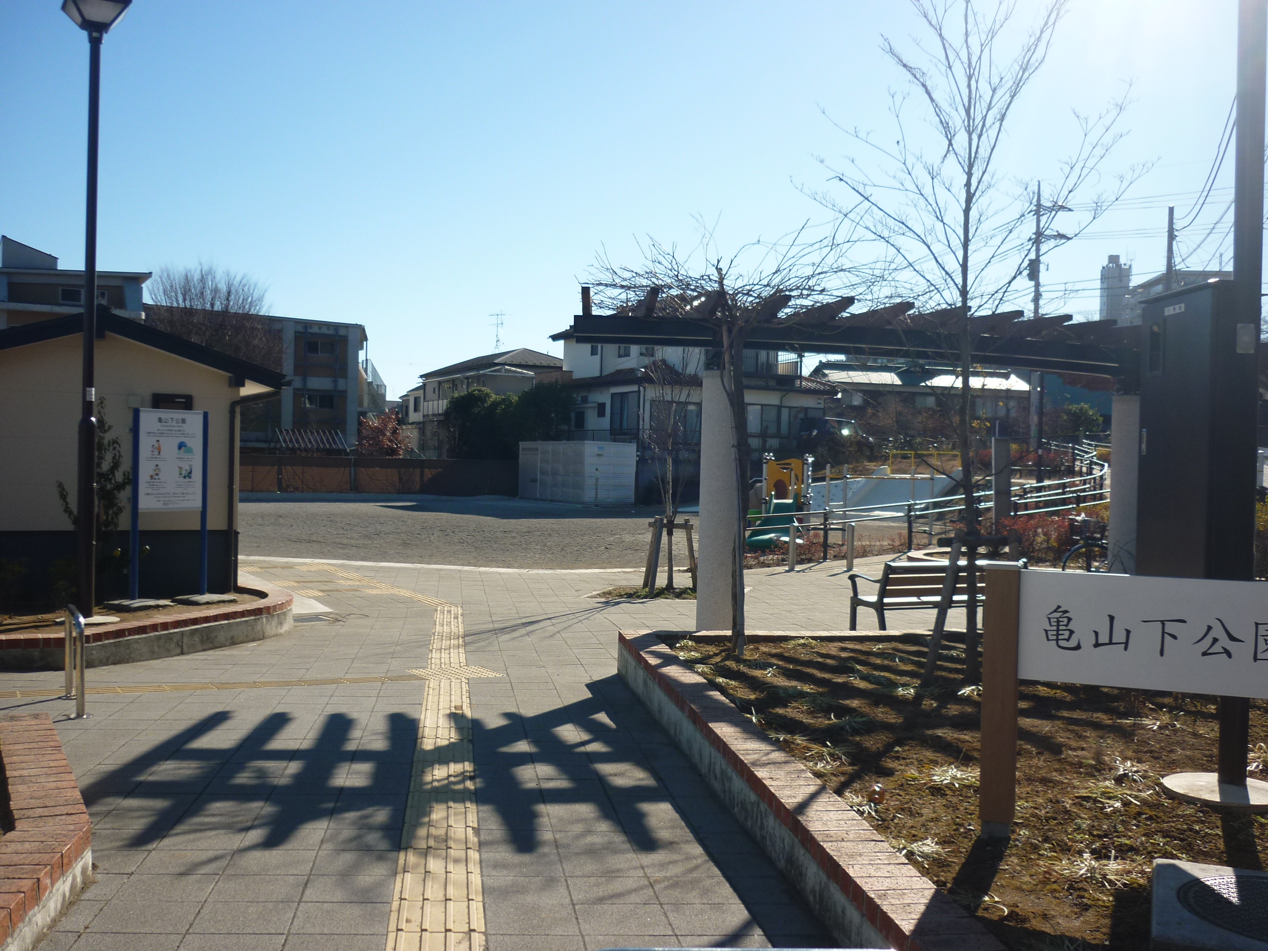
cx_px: 634
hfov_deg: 55.4
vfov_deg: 42.9
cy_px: 476
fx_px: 1209
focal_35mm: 33
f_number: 8
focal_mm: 5.5
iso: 80
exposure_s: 1/200
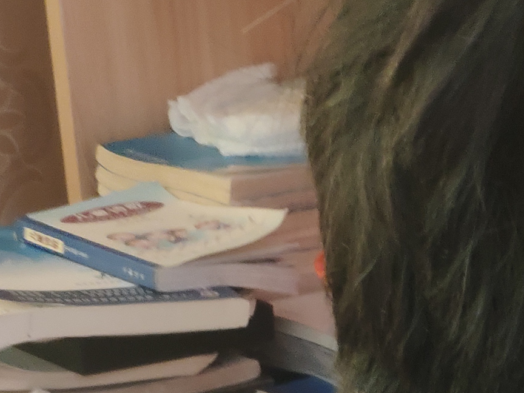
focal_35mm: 98
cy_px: 671
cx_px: 673
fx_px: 1483
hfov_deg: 18.7
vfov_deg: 13.7
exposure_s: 1/33
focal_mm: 4.22
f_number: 1.8
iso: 624
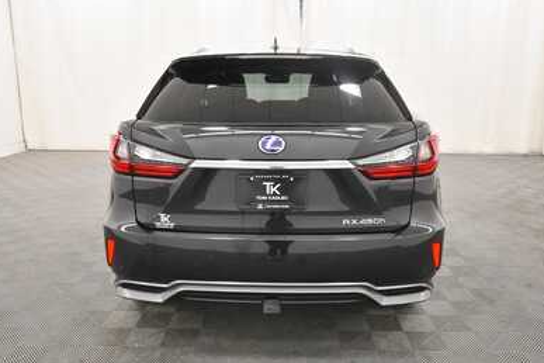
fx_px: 468
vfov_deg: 42.3
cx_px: 273
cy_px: 184
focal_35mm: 31
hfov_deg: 60.3
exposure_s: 1/125
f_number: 5.6
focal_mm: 20
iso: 1600
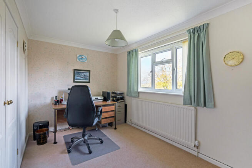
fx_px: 112
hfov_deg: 96.7
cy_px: 84
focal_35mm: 16
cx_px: 126
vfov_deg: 73.8
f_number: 8
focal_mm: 16
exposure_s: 1/20
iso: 640
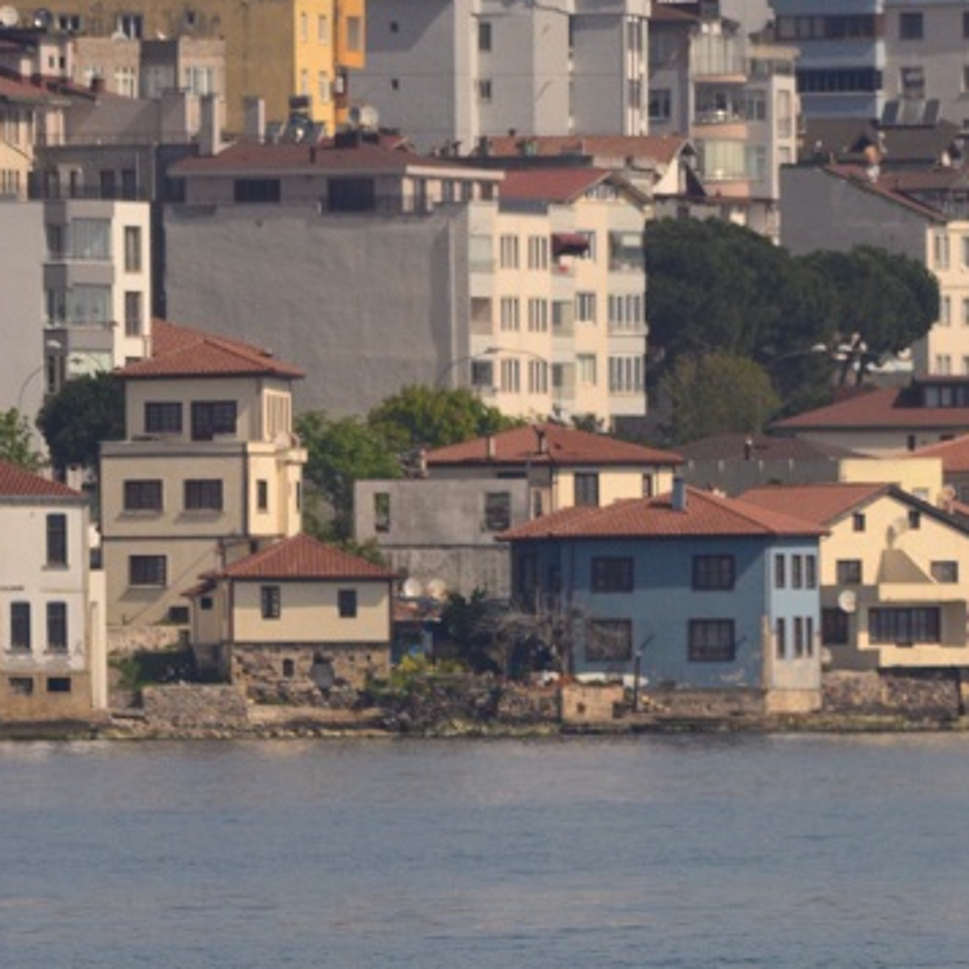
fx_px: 24101
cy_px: 622
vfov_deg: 2.3
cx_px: 555
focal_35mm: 761
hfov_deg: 2.3
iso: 1000
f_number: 14
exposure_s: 1/1250
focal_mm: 300
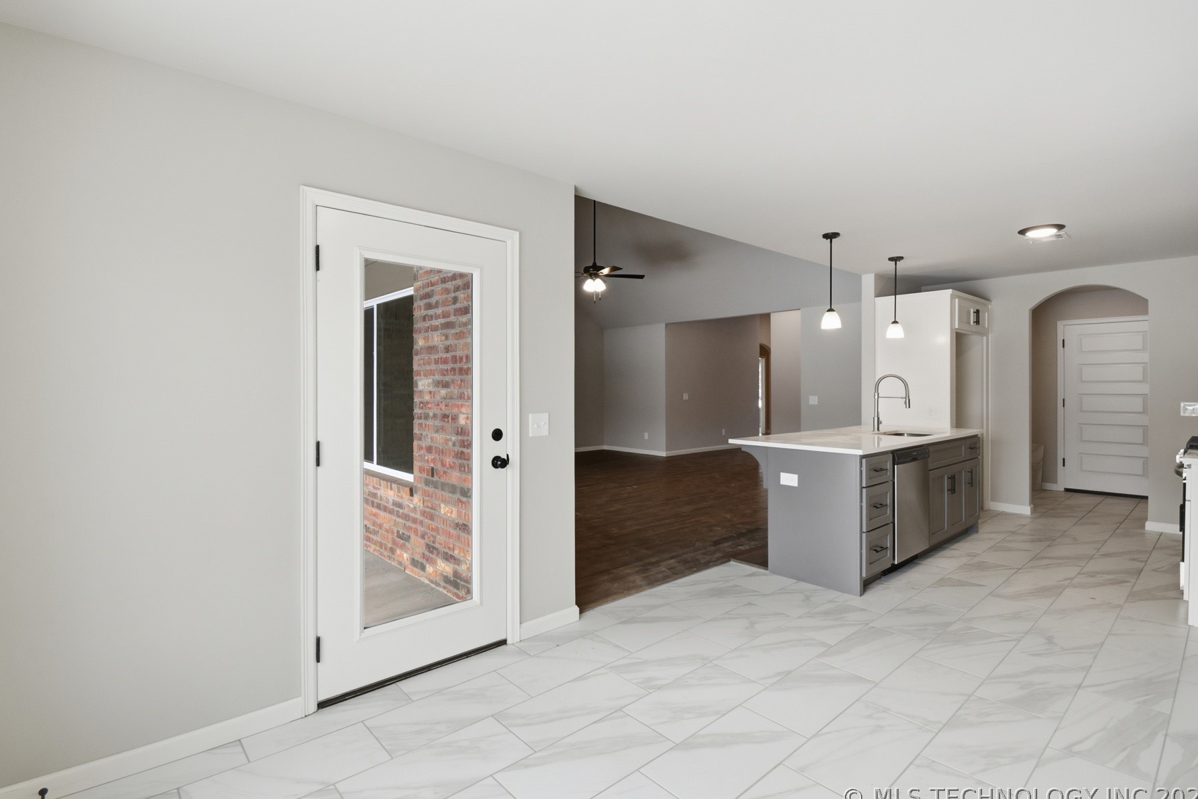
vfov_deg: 73.8
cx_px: 583
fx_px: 532
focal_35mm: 16
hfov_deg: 96.7
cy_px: 390
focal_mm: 10
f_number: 13
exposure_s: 1/80
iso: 200
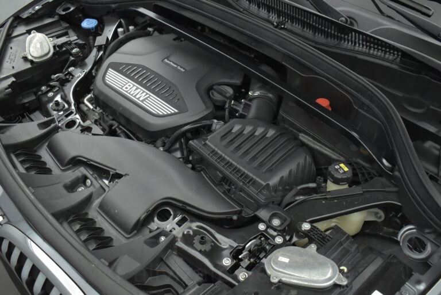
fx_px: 423
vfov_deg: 38.4
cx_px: 220
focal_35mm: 34
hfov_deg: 55.1
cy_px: 148
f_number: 3.8
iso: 1600
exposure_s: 1/80
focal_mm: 23
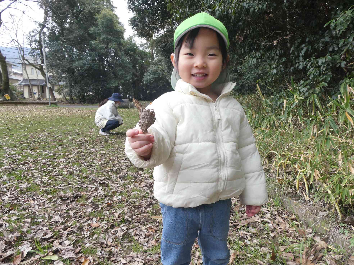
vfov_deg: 56.8
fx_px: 245
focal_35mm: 24
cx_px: 177
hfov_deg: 71.6
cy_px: 132
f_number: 3.3
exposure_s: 1/160
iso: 80
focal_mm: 4.3
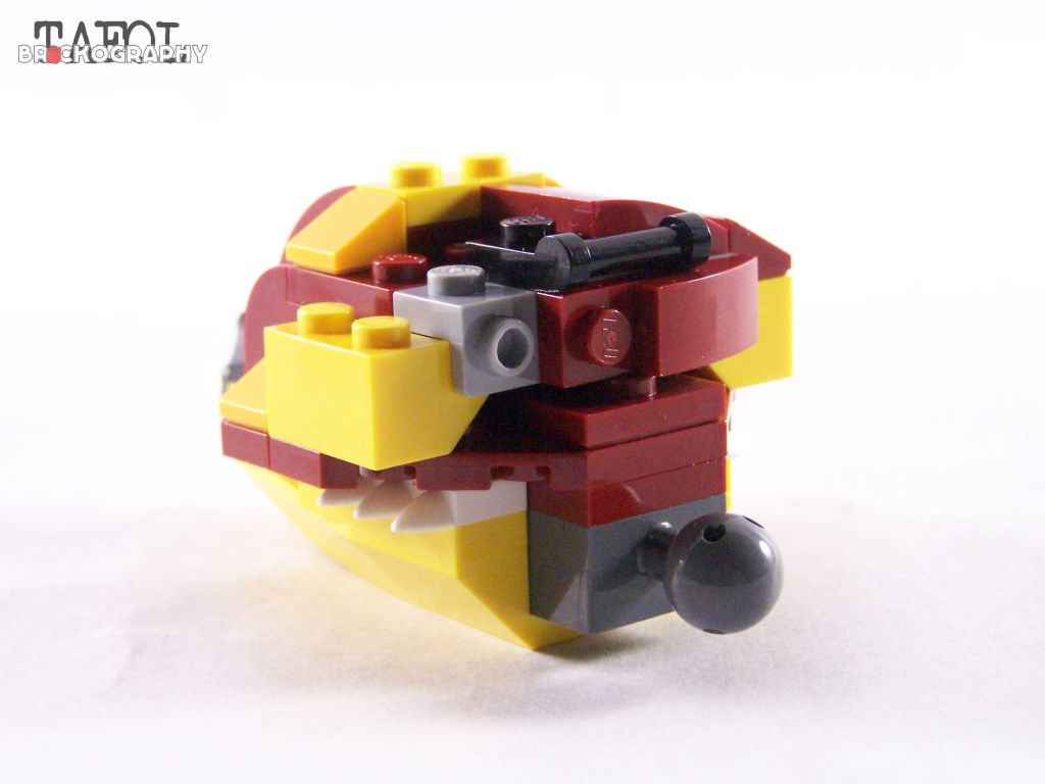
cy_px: 392
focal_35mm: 82
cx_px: 522
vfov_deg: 18.0
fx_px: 2475
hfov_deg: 23.8
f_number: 3.2
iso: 400
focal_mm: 13.7
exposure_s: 1/60
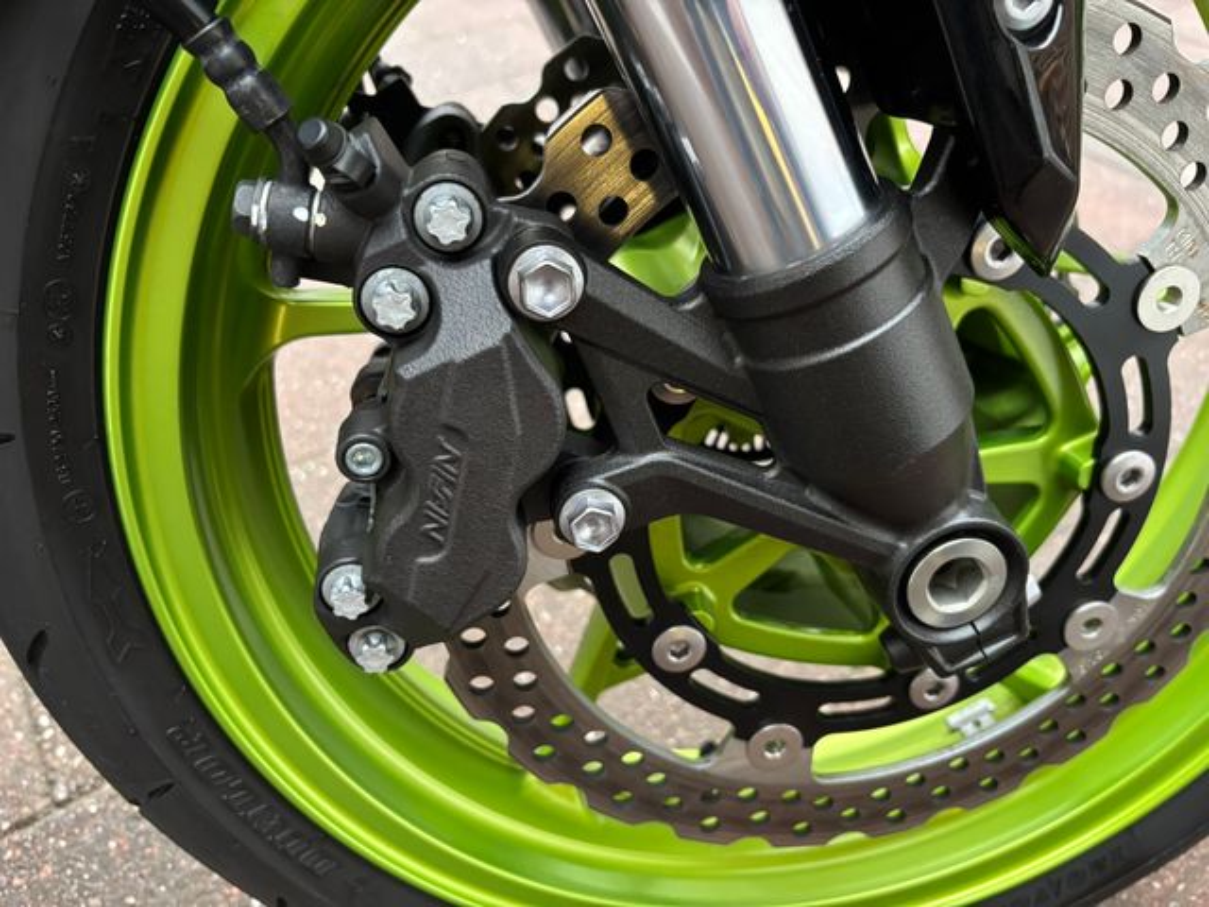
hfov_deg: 67.3
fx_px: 908
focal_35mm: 26
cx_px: 604
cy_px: 454
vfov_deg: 53.1
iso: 500
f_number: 1.6
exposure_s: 1/33
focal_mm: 5.96
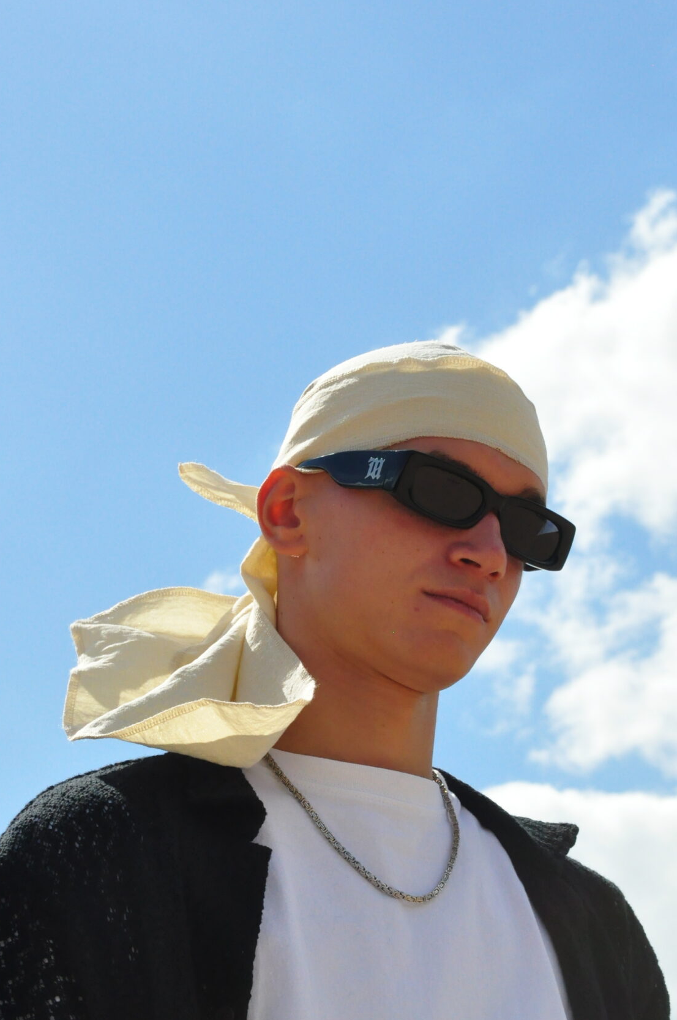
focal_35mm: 127
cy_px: 621
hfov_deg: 10.8
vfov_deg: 16.2
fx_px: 3586
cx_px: 277
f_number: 14
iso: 1000
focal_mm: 55
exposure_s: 1/1600
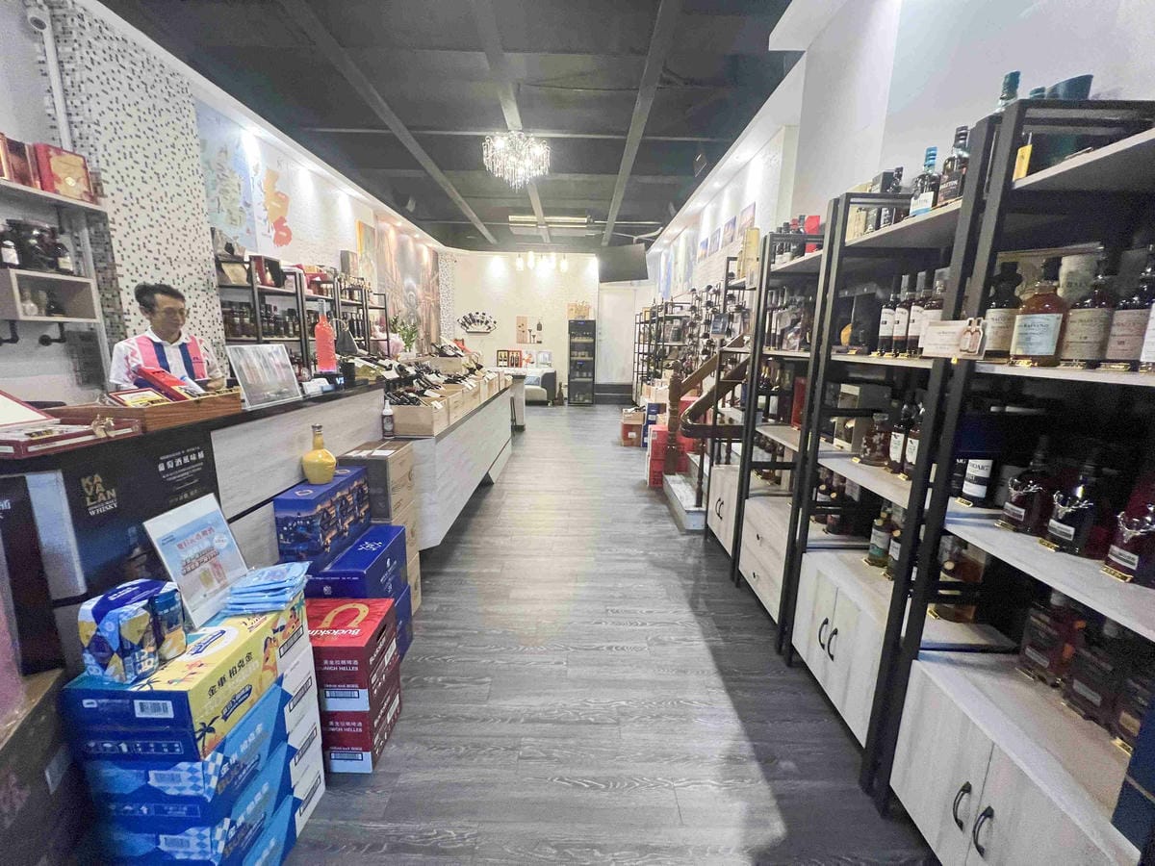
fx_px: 434
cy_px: 433
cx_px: 578
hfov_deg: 106.2
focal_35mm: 13
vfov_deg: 89.9
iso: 400
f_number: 1.8
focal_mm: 1.57
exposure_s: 1/60
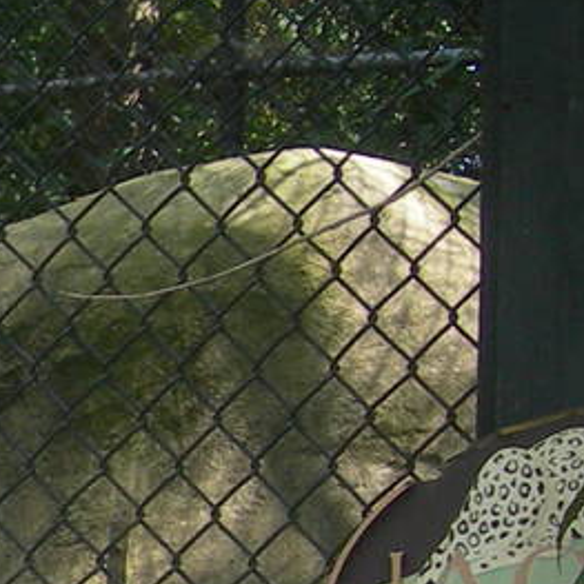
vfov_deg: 8.5
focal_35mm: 204
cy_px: 717
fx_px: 3894
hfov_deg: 7.8
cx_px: -959
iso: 50
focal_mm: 7.8
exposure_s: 1/142
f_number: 2.8
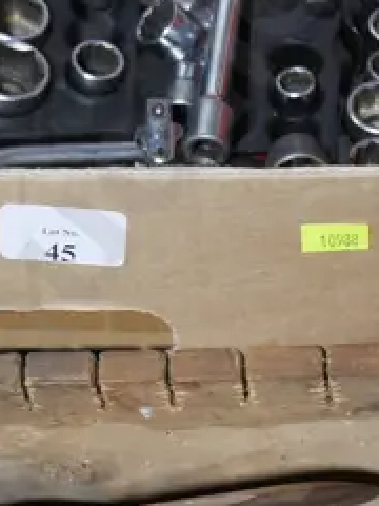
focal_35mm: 145
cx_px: 89
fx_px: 2117
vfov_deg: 13.6
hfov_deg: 10.2
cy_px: 234
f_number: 4
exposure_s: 1/60
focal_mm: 17
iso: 400
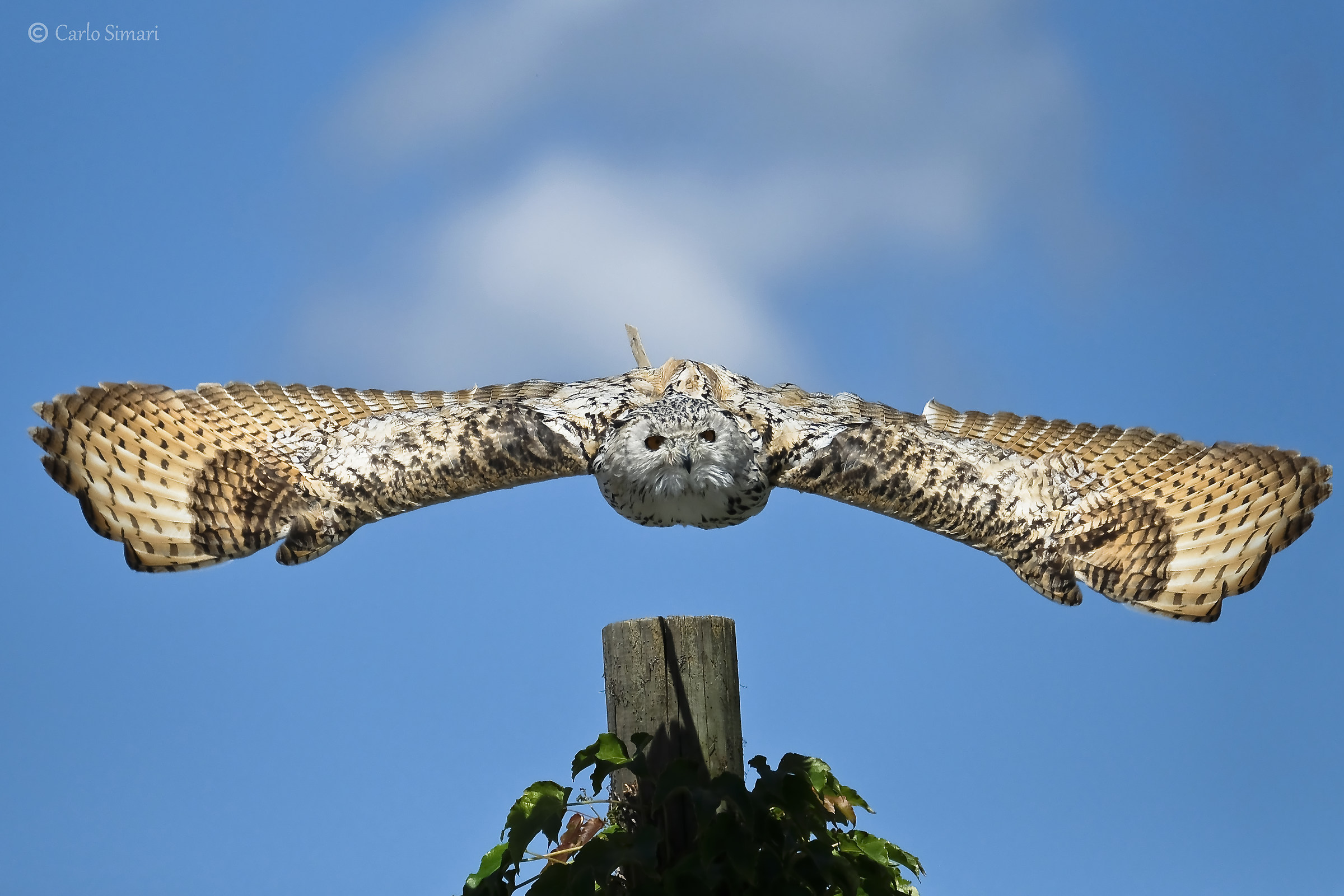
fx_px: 22398
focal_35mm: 600
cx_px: 672
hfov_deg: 3.4
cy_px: 448
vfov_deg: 2.3
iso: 1000
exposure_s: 1/7000
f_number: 5.6
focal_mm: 400
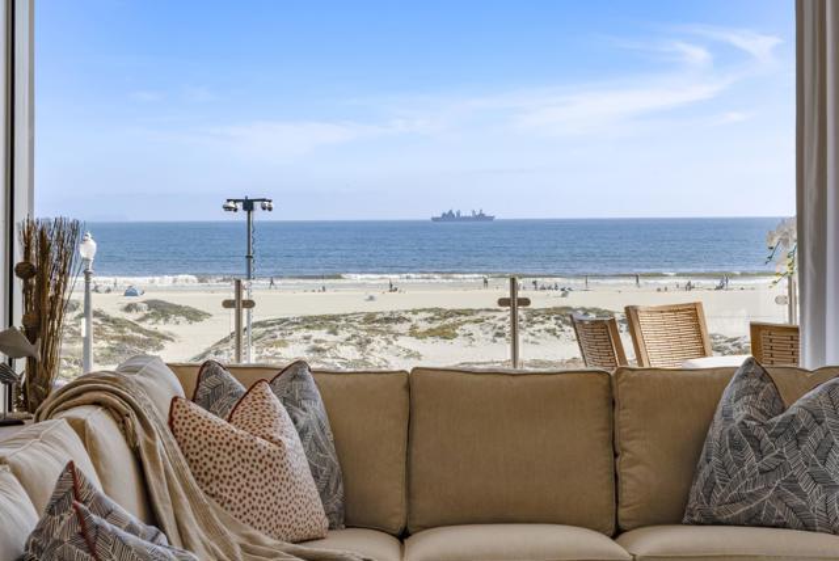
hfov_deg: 27.0
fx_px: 1749
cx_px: 420
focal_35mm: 75
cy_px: 280
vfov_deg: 18.2
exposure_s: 1/100
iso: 500
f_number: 22
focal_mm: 75
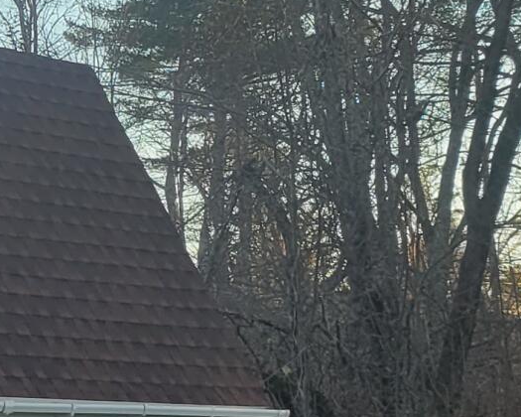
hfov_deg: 11.2
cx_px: -727
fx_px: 2236
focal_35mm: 145
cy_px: 173
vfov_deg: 10.6
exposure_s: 1/361
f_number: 1.8
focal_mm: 5.4
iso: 40
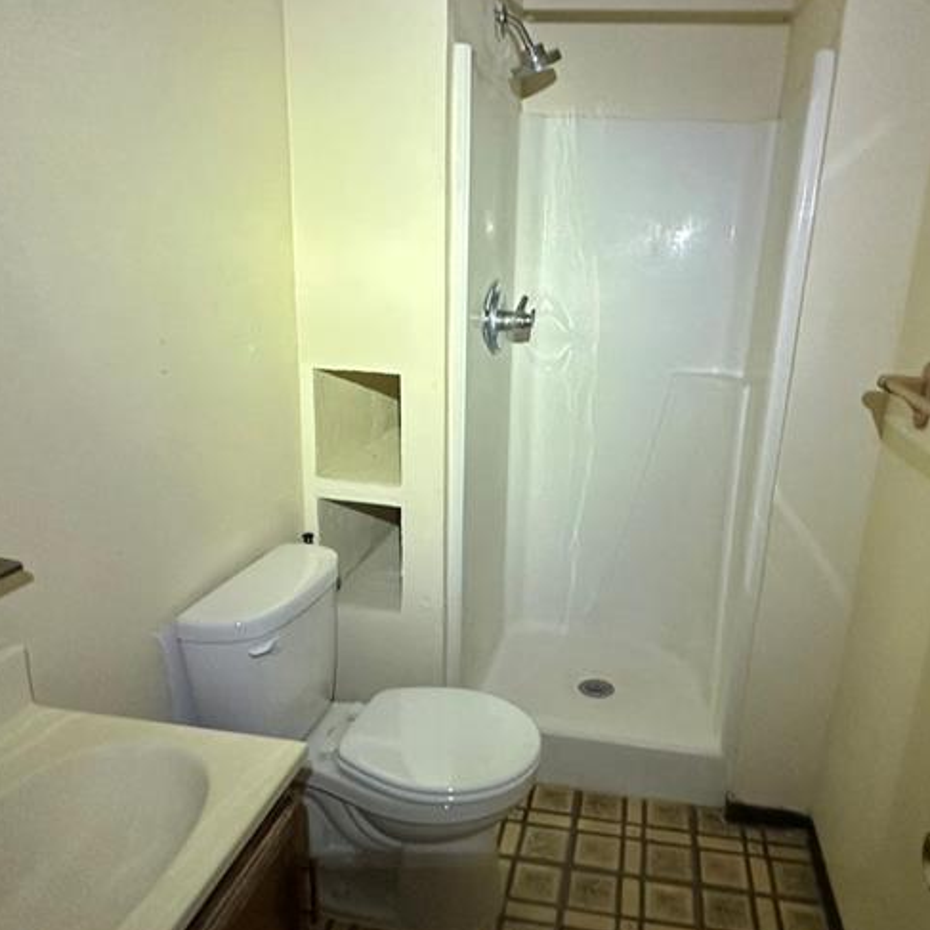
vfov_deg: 60.9
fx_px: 790
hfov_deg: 60.6
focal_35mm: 26
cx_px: 539
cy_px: 499
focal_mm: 2.22
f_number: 2.2
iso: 400
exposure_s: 1/60
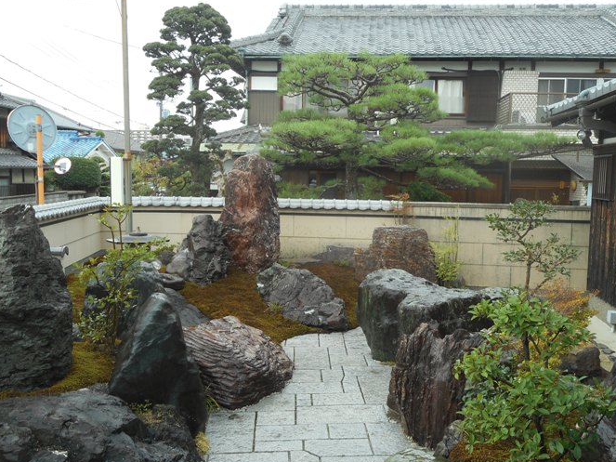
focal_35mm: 35
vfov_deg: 40.7
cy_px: 240
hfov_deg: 52.6
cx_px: 323
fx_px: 623
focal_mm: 5.2
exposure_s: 1/125
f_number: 4
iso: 80
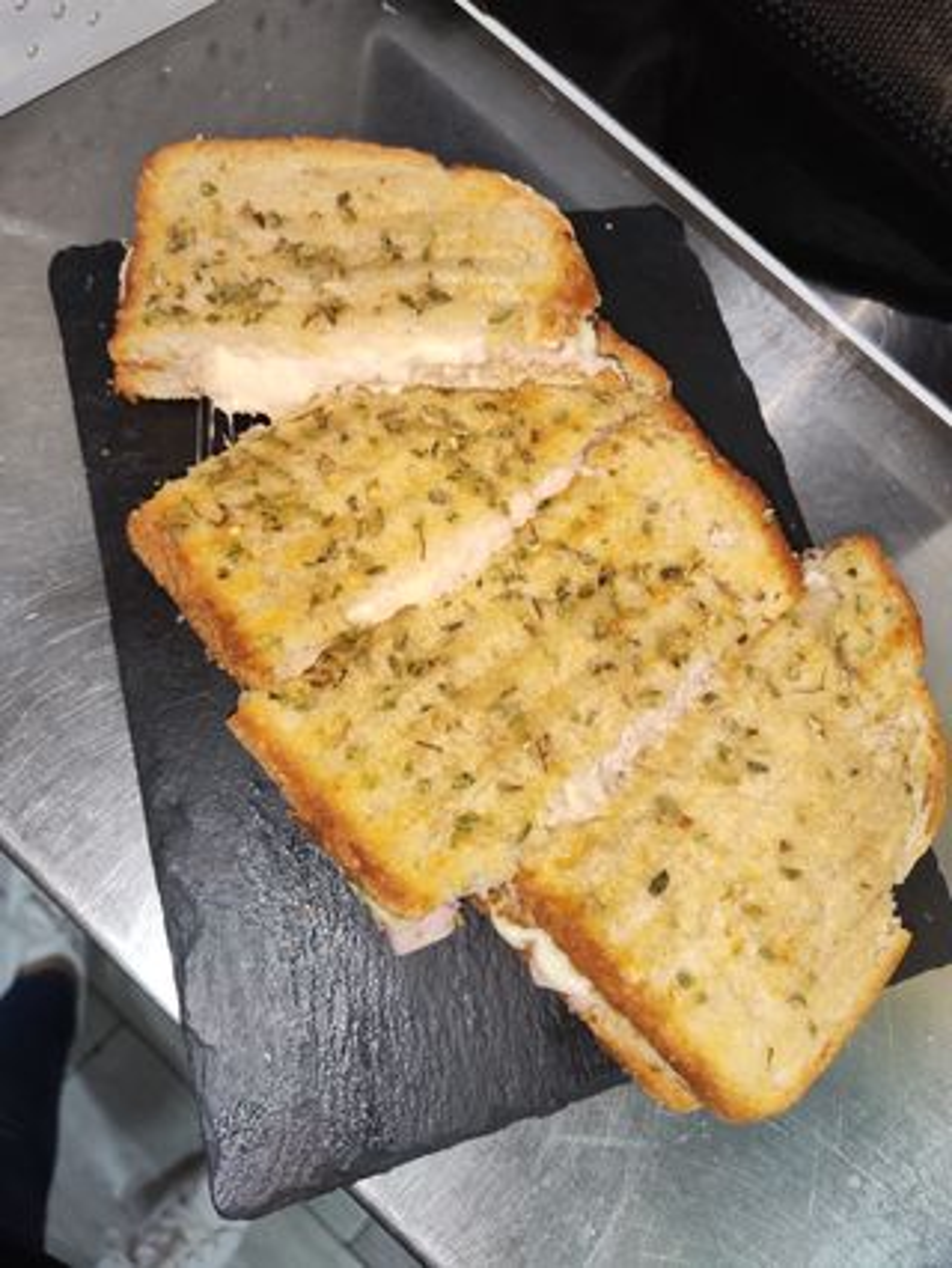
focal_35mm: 24
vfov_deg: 71.6
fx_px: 879
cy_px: 634
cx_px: 476
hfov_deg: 56.9
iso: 185
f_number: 1.88
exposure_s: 1/100
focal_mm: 5.59
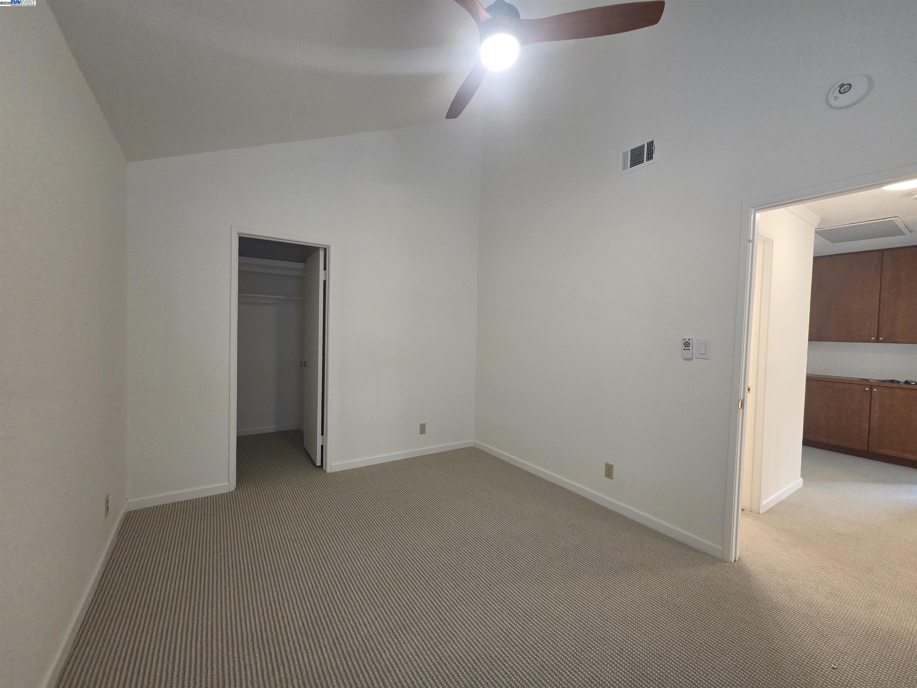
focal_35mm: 13
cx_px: 458
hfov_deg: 106.2
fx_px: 344
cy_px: 344
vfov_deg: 89.9
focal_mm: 2.2
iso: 320
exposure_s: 1/60
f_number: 2.2
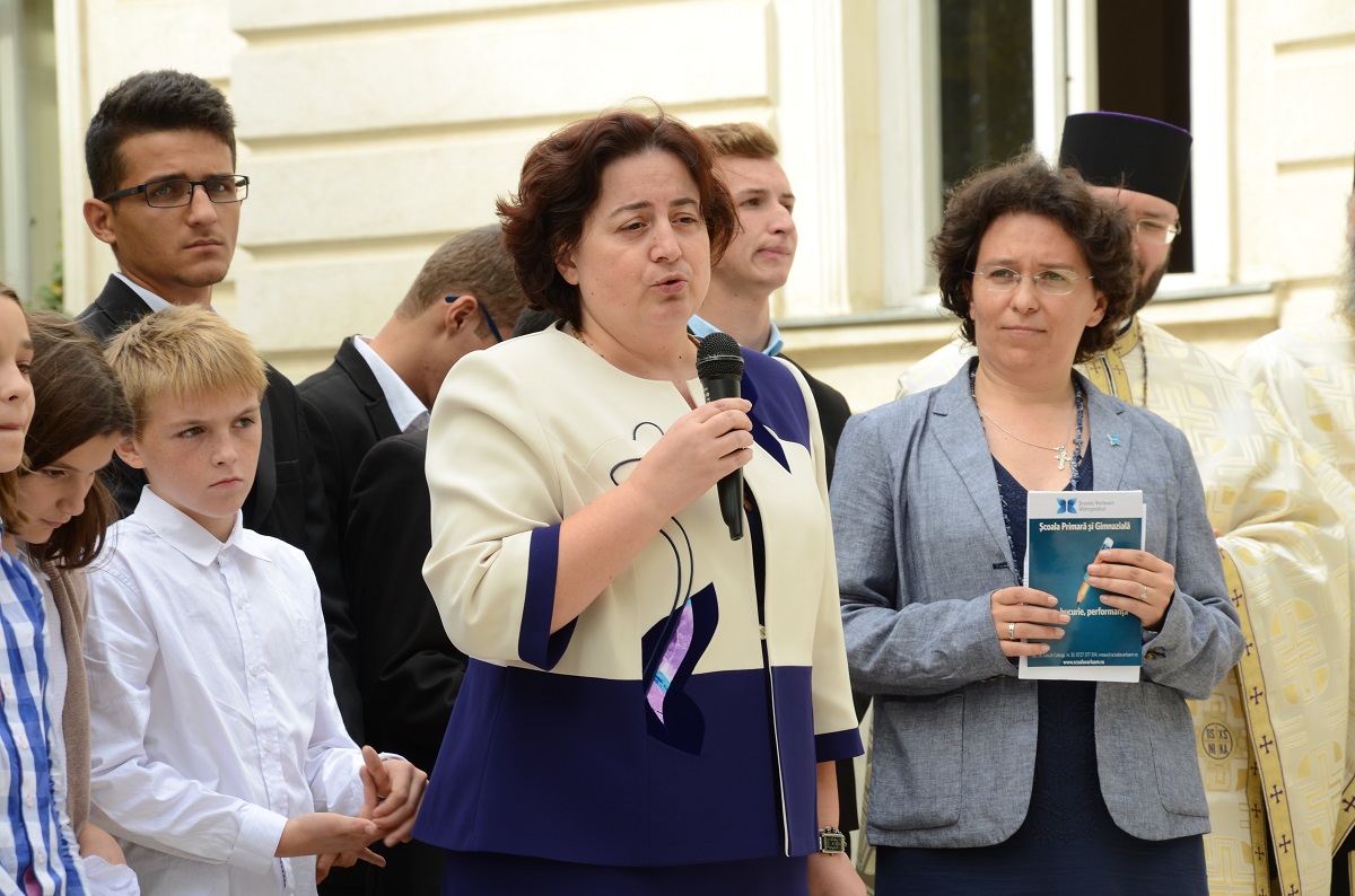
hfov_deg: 14.0
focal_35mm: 147
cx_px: 678
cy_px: 448
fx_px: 5520
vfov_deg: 9.3
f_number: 8
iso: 100
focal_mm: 98
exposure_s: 1/50
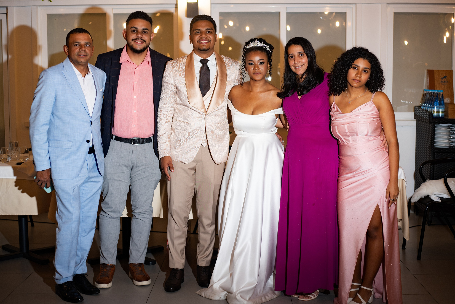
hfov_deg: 39.6
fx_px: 632
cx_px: 228
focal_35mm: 50
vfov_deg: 27.0
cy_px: 152
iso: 320
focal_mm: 50
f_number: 2.8
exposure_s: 1/160
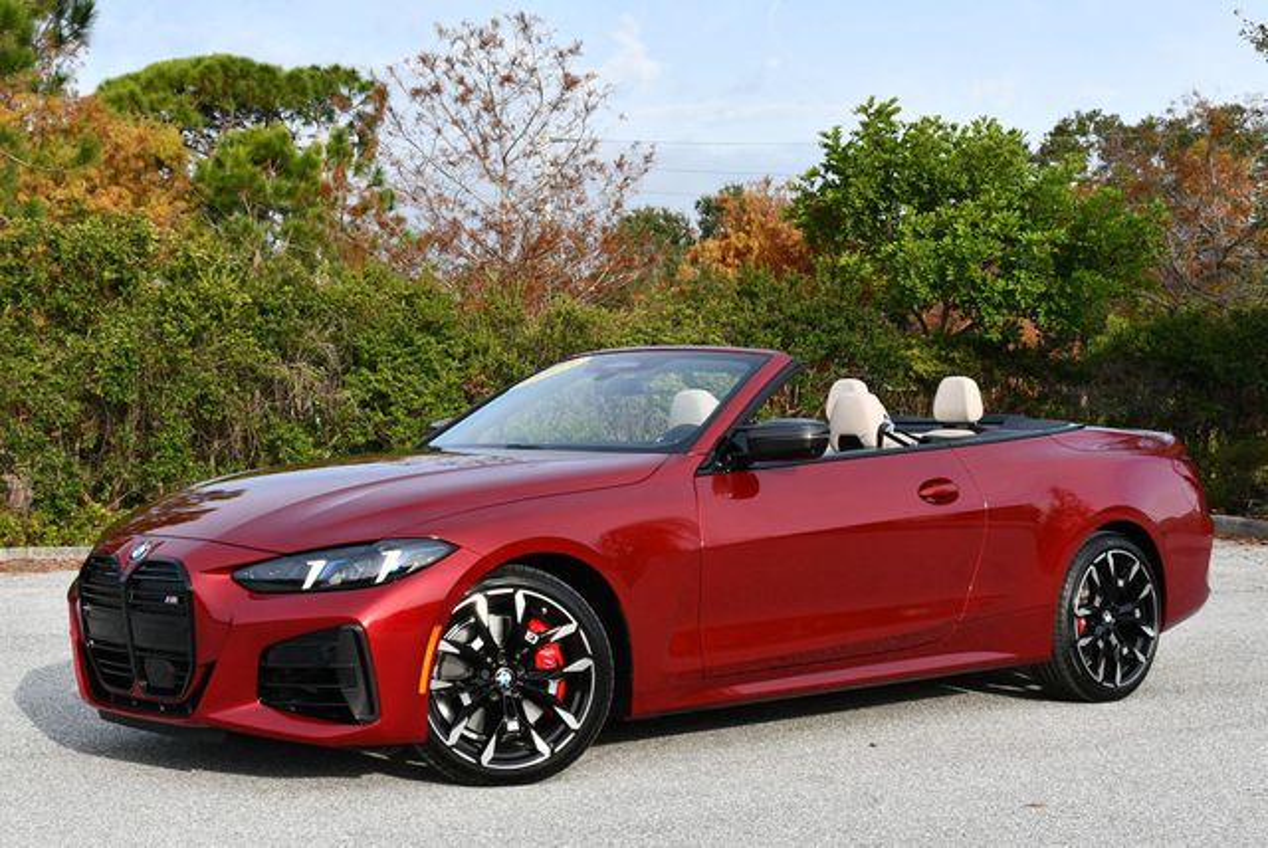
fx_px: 2186
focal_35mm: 62
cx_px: 634
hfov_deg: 32.4
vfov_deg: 22.0
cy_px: 424
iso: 180
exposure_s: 1/250
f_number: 8
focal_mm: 31
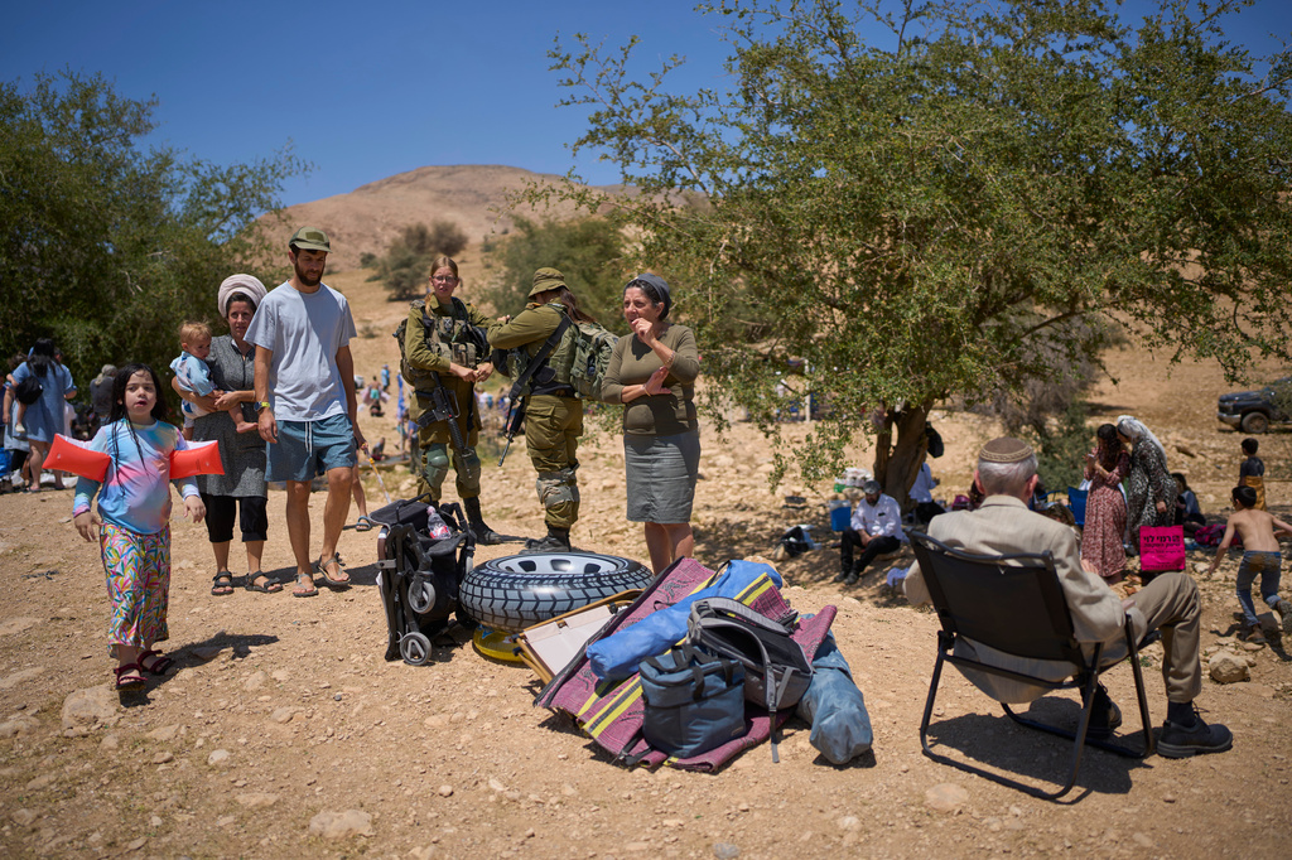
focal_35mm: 35
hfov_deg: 54.4
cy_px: 430
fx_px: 1256
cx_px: 646
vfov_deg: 37.8
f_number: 1.8
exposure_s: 1/6400
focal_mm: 35
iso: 50
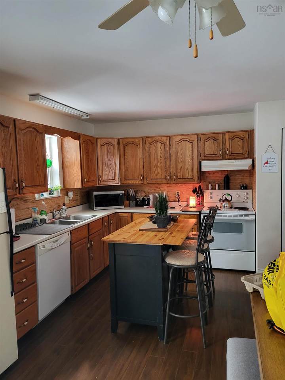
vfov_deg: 67.3
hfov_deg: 53.1
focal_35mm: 26
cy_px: 190
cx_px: 142
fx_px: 285
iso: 320
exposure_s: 1/40
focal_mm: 5.4
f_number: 1.8
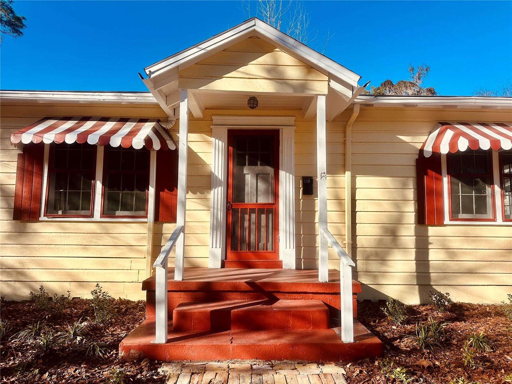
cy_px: 192
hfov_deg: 71.6
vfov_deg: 56.8
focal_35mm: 24
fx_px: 355
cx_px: 256
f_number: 1.78
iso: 80
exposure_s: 1/3058
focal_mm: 6.86
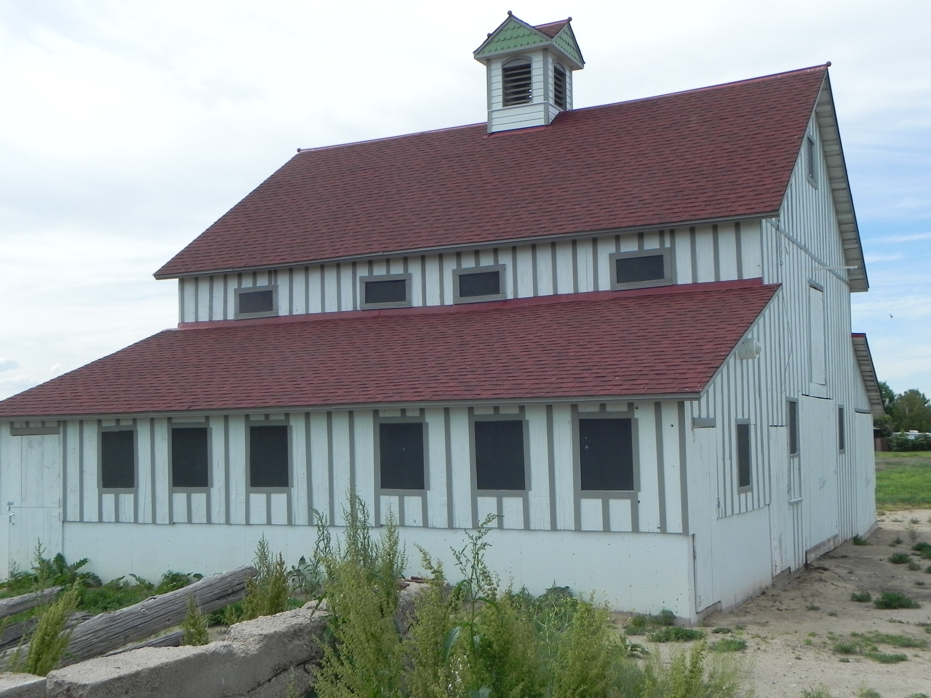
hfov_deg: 45.8
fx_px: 1103
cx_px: 466
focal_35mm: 41
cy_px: 349
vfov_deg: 35.1
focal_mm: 7.3
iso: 160
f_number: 7.1
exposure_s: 1/346
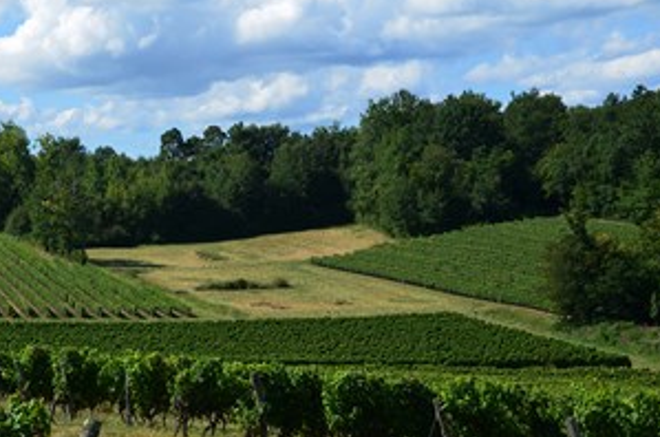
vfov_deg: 17.4
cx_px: 148
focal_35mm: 78
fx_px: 1424
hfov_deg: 25.7
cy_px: 315
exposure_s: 1/125
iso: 110
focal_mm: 31
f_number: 11
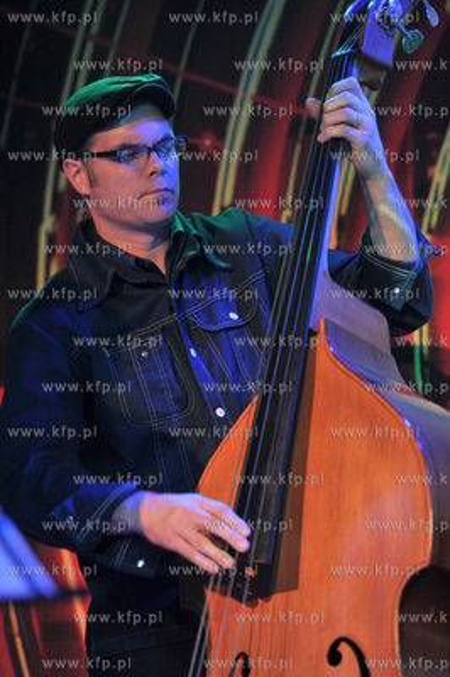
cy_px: 338
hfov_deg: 8.1
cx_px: 225
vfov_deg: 12.1
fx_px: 3193
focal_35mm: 170
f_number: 2.8
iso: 3200
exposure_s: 1/125
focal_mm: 170
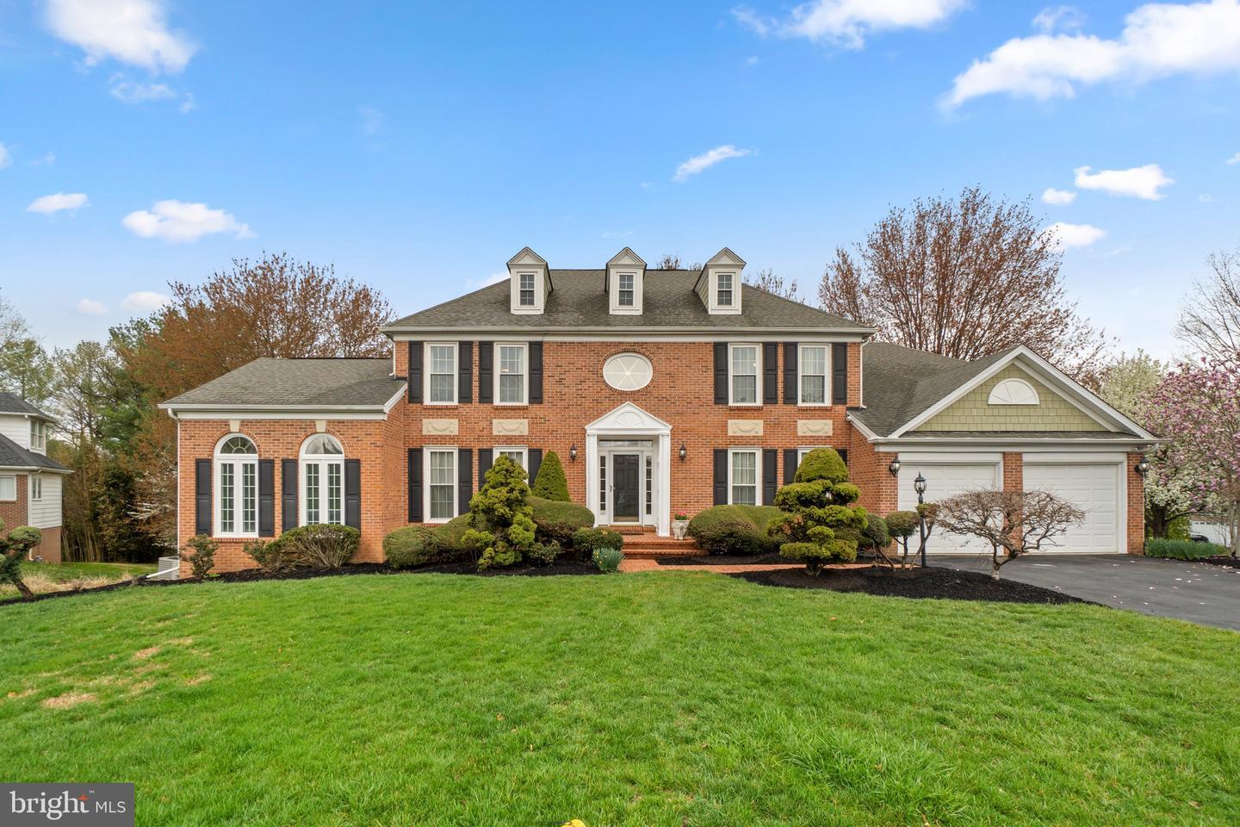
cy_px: 414
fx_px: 517
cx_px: 620
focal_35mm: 15
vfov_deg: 77.3
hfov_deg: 100.4
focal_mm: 10
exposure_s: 1/125
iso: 100
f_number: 8
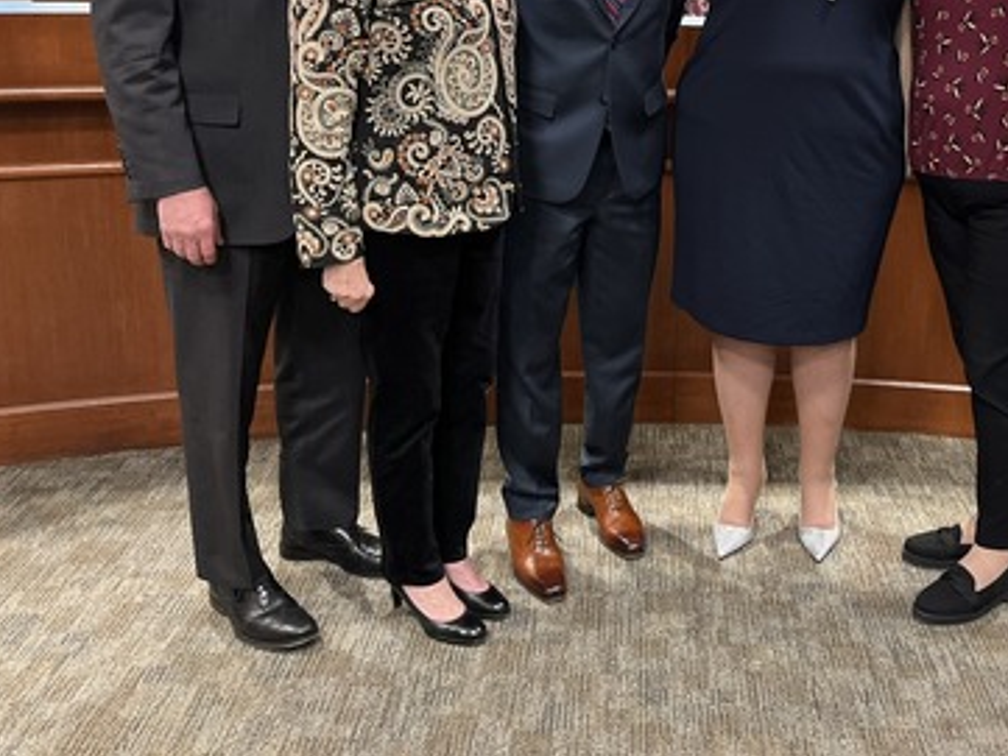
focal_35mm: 41
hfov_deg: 44.7
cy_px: 169
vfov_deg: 34.3
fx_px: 1194
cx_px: 715
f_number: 1.6
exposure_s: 1/60
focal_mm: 5.1
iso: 250
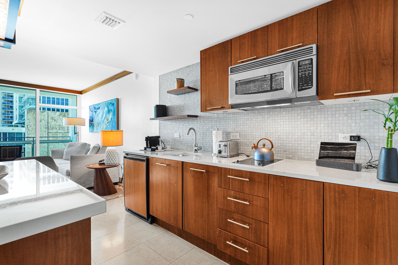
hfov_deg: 93.3
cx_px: 199
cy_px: 132
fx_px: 188
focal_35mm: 17
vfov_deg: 70.4
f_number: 9
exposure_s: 1/30
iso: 2000
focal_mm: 17
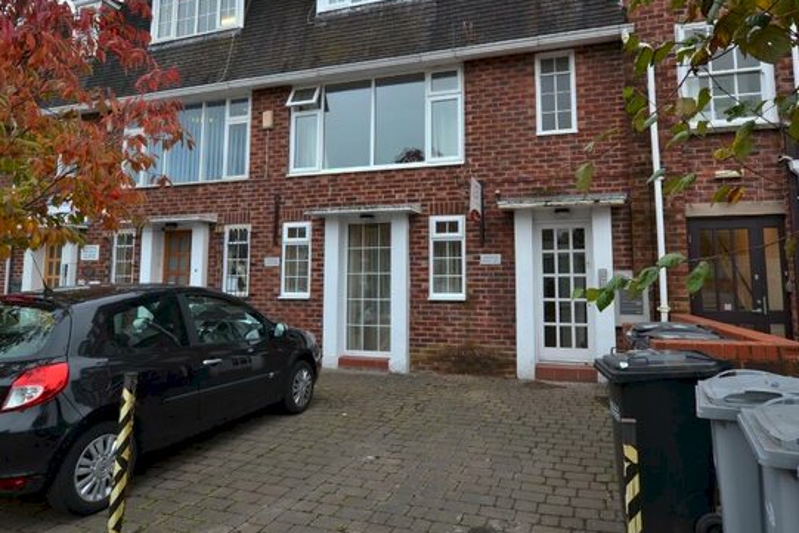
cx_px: 418
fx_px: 496
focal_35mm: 22
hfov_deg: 77.7
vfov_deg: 56.2
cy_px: 219
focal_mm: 11.5
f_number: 5.6
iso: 220
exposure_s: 1/60
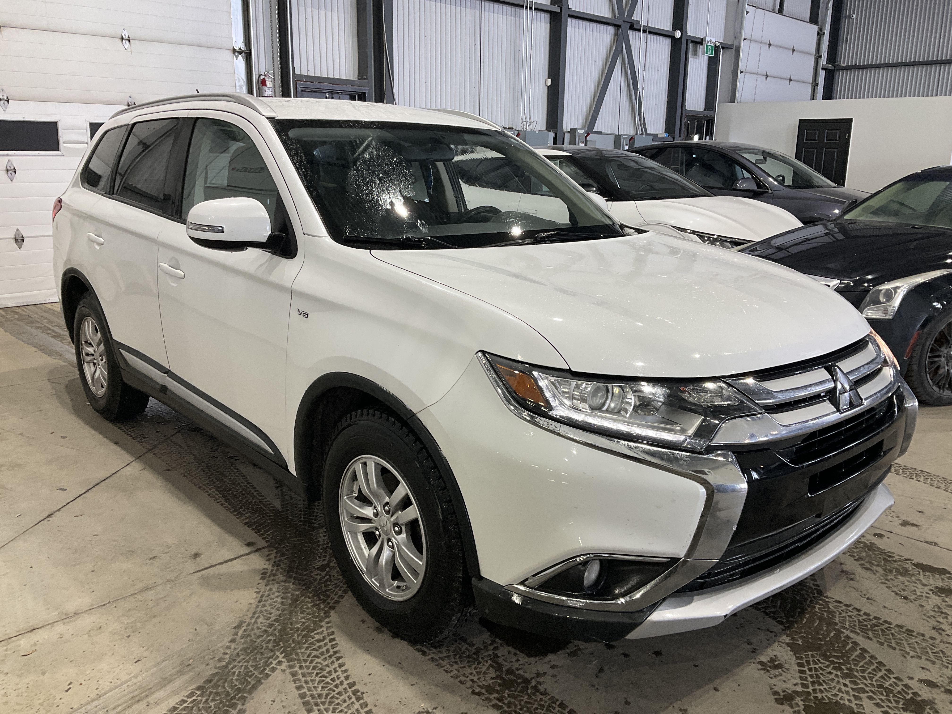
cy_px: 357
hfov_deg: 61.7
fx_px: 798
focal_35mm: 29
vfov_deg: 48.2
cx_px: 476
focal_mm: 3
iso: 50
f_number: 1.8
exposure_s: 1/93
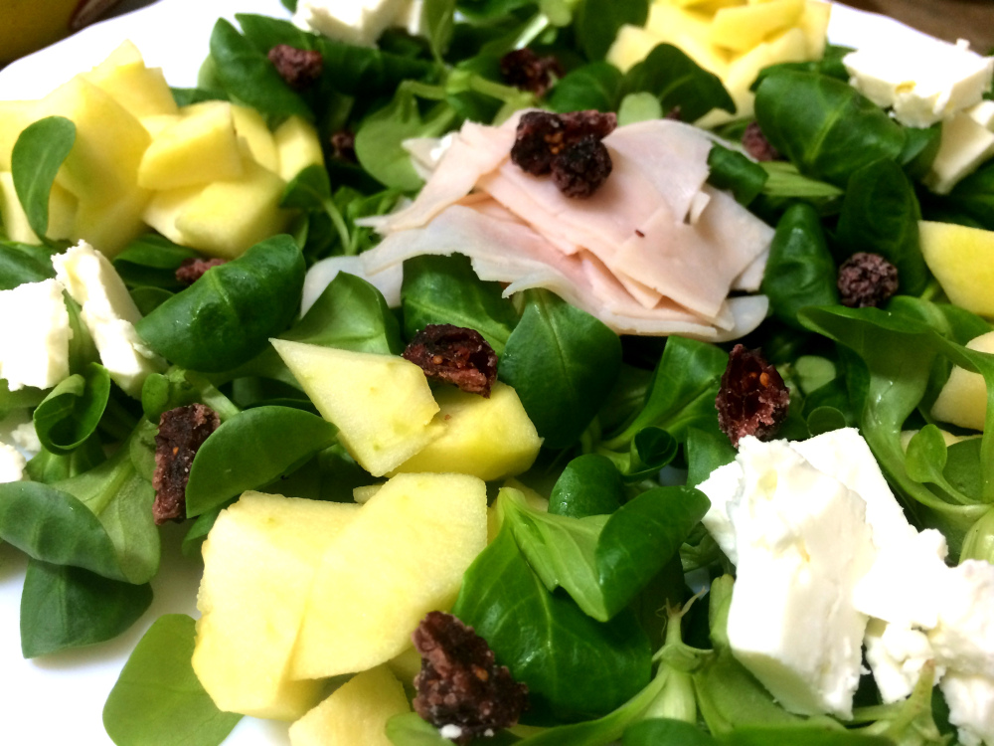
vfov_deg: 48.2
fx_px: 833
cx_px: 497
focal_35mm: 29
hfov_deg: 61.7
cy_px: 373
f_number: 2.2
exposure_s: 1/33
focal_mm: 4.15
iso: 100
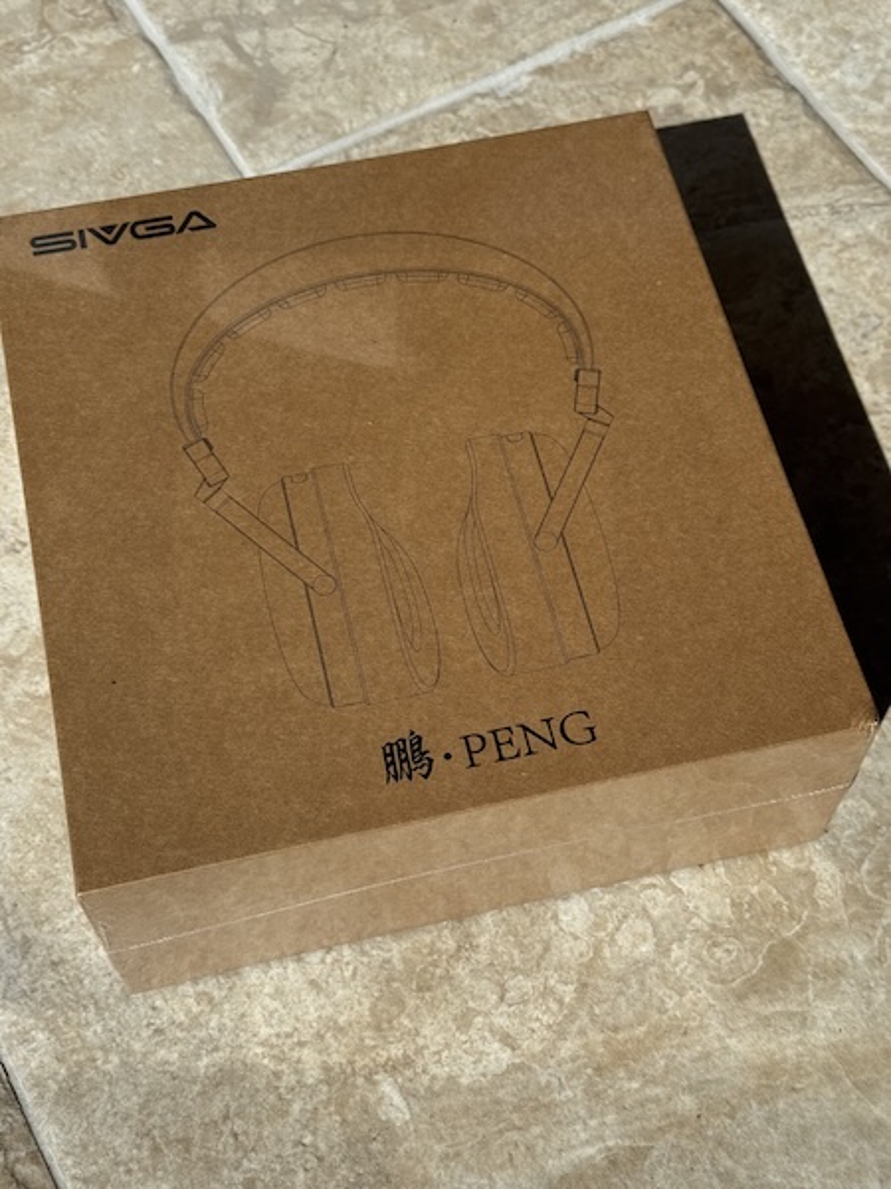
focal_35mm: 48
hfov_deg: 30.3
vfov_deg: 39.7
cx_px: 446
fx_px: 1647
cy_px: 594
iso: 64
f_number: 1.78
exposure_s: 1/7092
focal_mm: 6.76
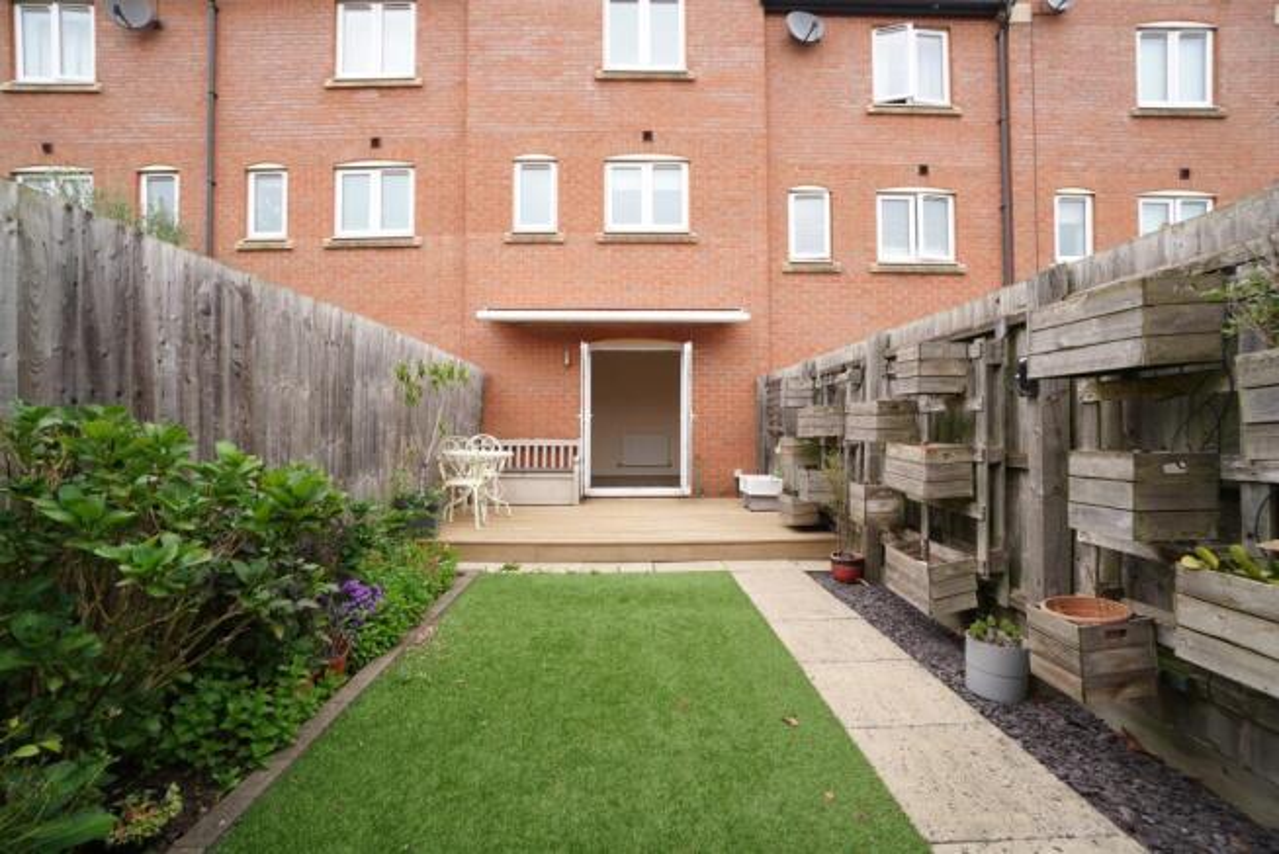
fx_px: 533
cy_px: 427
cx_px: 640
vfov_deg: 77.4
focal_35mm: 15
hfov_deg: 100.4
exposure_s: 1/160
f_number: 6.3
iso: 400
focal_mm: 10
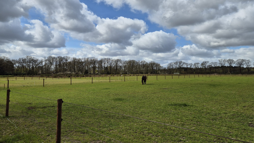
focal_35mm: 26
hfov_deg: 71.9
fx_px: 175
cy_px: 61
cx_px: 125
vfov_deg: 44.3
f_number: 1.8
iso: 25
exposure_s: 1/3232
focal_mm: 5.4
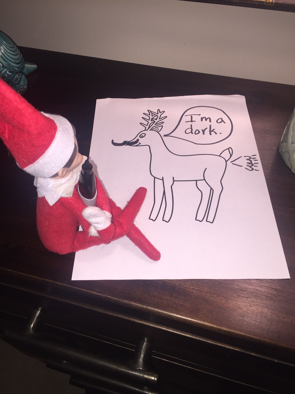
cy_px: 197
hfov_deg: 48.2
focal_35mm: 29
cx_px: 148
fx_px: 330
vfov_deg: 61.7
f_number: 2.2
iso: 32
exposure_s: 1/55
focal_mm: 4.15
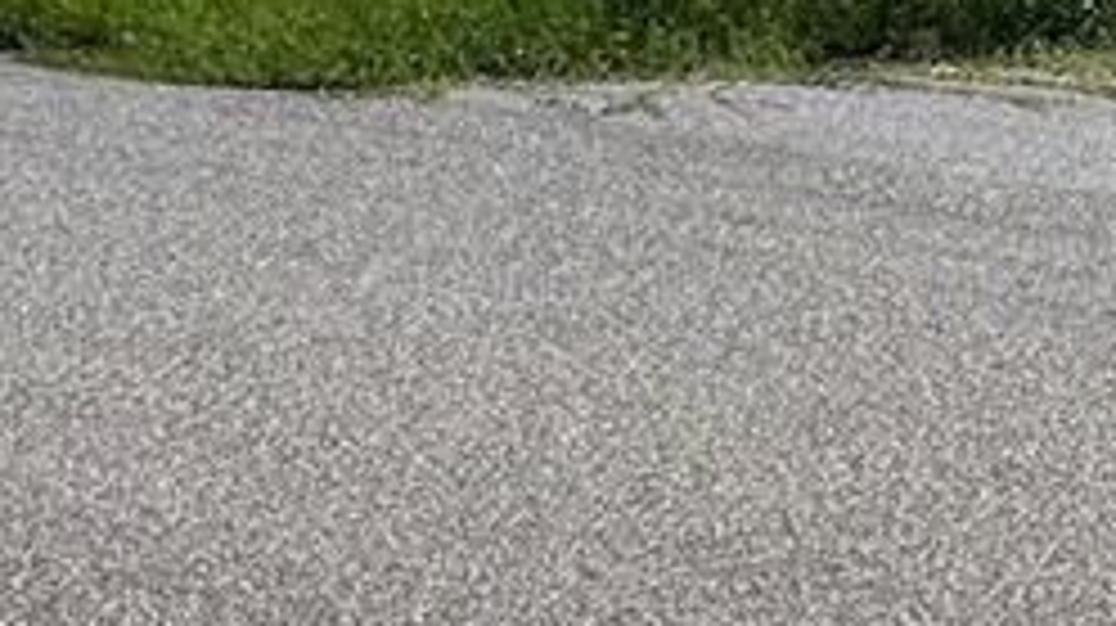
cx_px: 1004
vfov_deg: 10.1
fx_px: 3459
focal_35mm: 117
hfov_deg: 18.0
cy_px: -167
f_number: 1.6
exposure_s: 1/2222
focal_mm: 5.1
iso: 50
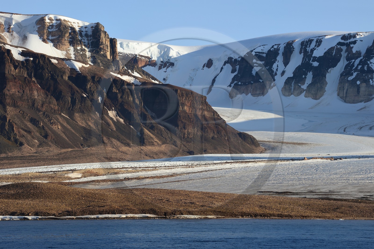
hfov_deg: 12.5
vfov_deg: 8.3
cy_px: 124
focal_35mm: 165
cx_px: 187
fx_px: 1713
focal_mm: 165
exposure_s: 1/320
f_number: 10
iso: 200
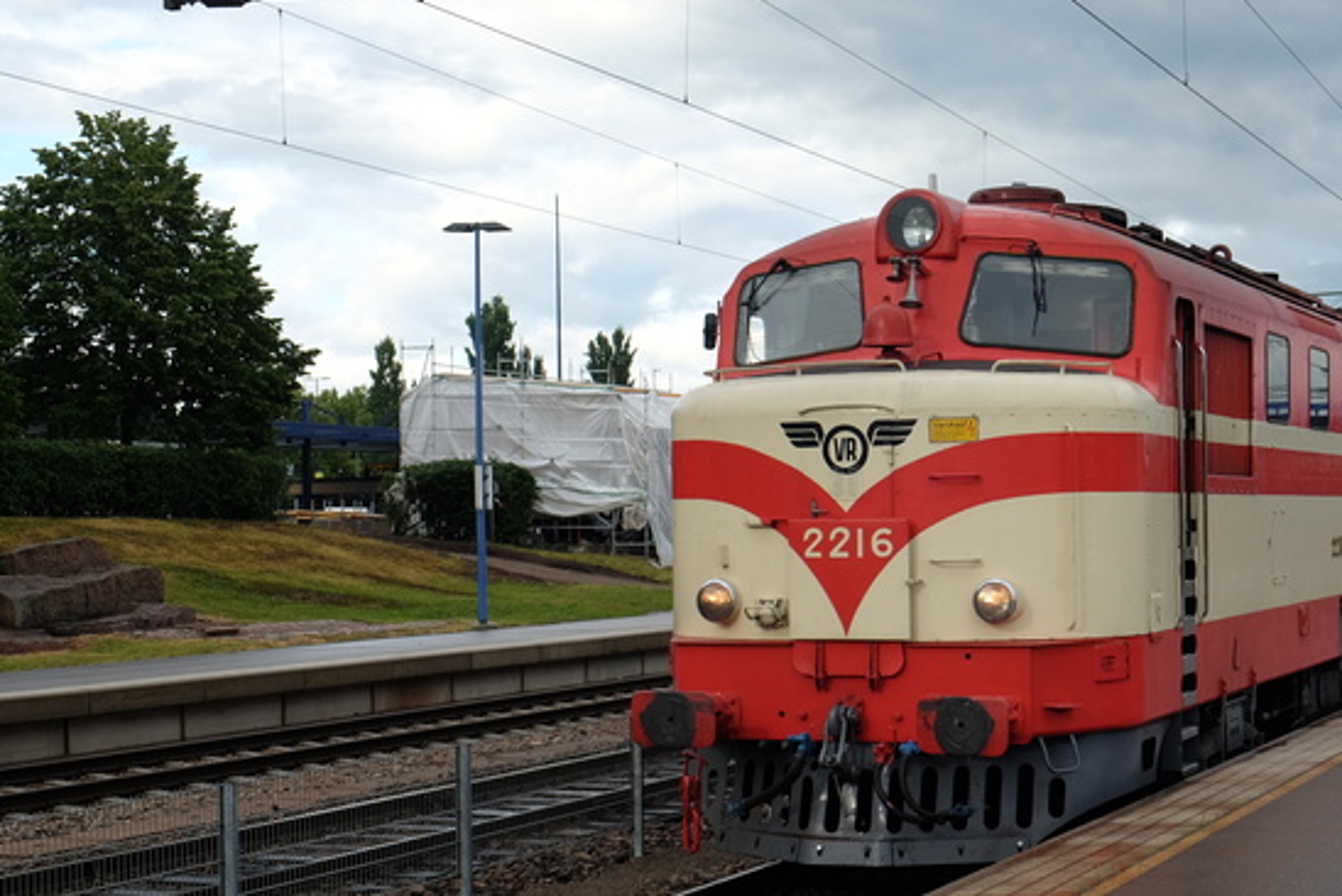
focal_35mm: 65
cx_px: 918
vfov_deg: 20.9
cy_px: 553
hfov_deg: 30.7
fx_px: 2424
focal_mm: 30.2
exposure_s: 1/180
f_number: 5.6
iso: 200
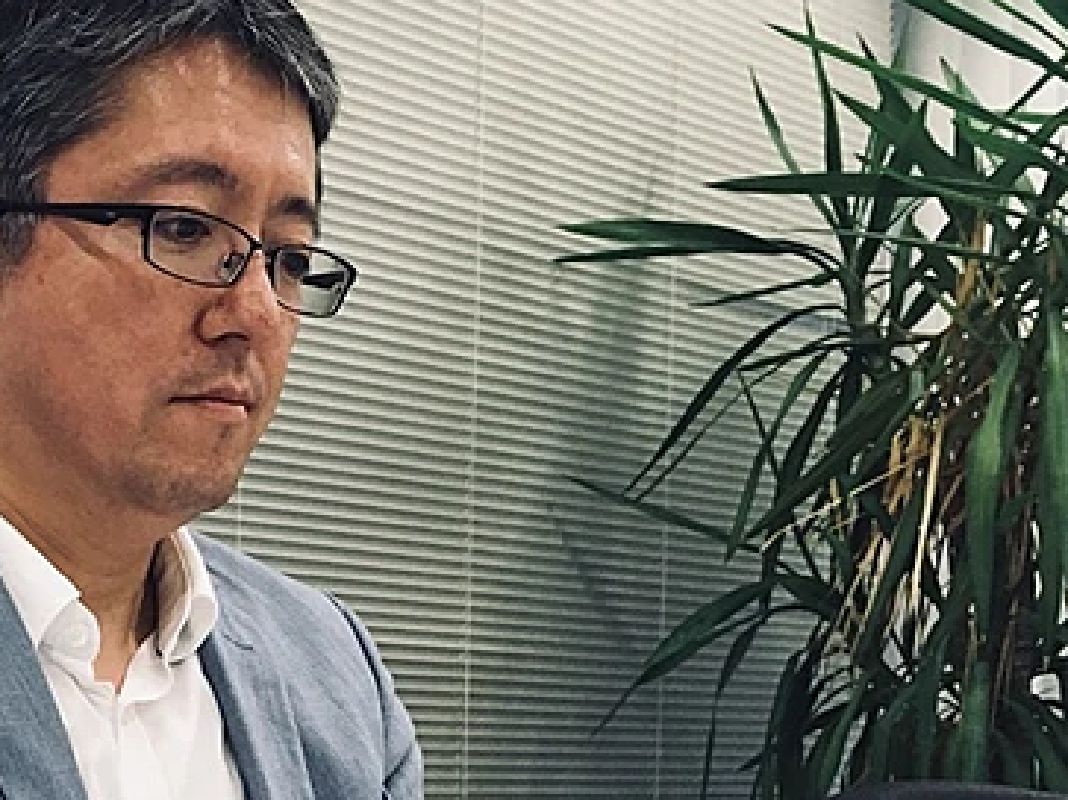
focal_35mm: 64
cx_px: 147
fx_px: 1974
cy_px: 774
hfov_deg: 29.3
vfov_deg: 22.2
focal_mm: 4.15
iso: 40
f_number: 2.2
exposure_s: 1/30
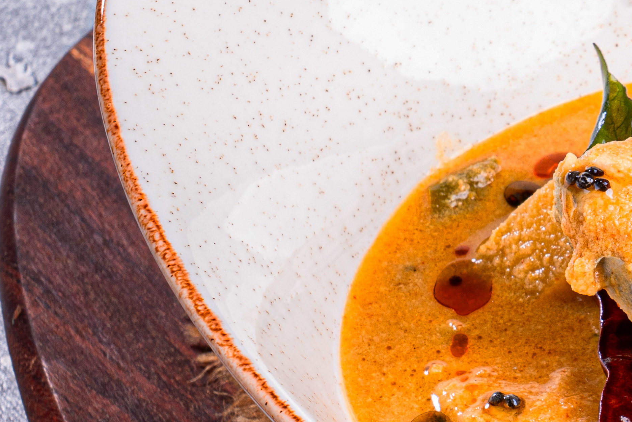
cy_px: 237
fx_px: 3546
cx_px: 726
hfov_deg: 10.1
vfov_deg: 6.8
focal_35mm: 202
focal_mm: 54
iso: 100
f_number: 16
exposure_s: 1/160
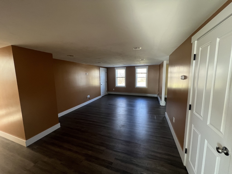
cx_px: 116
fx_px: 87
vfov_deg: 89.9
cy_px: 87
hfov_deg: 106.2
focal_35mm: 13
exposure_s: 1/67
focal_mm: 1.57
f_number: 1.8
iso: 250
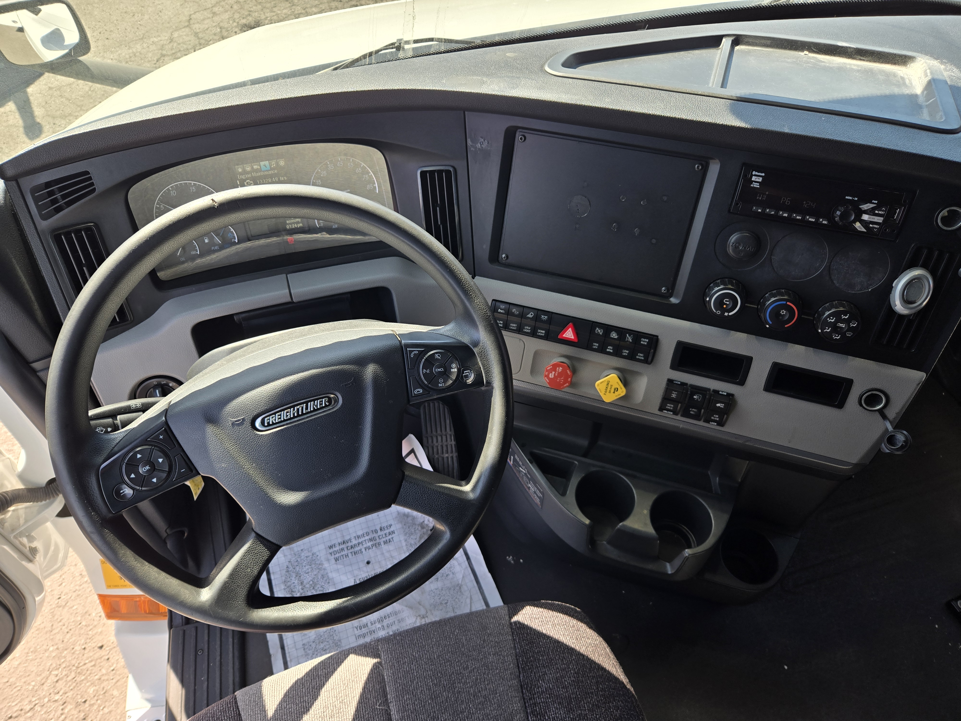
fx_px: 639
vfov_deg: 58.9
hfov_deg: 73.9
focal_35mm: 23
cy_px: 360
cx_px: 480
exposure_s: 1/232
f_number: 1.8
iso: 25
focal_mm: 5.4
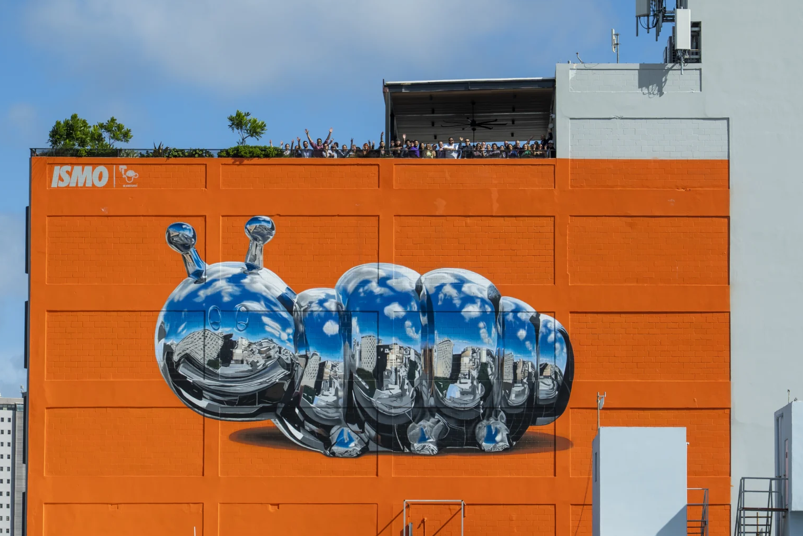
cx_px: 402
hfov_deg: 15.5
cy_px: 249
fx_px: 2944
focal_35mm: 132
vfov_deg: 10.4
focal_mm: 105
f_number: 10
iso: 200
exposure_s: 1/500
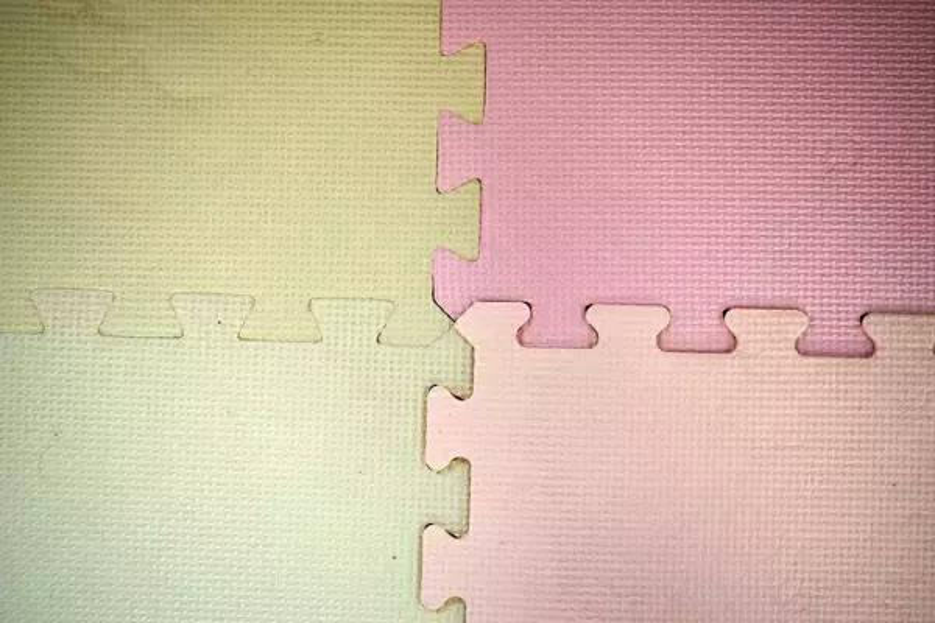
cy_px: 312
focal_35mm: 50
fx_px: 1299
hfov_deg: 39.6
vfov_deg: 27.0
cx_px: 468
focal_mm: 50
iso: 250
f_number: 5.6
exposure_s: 1/60
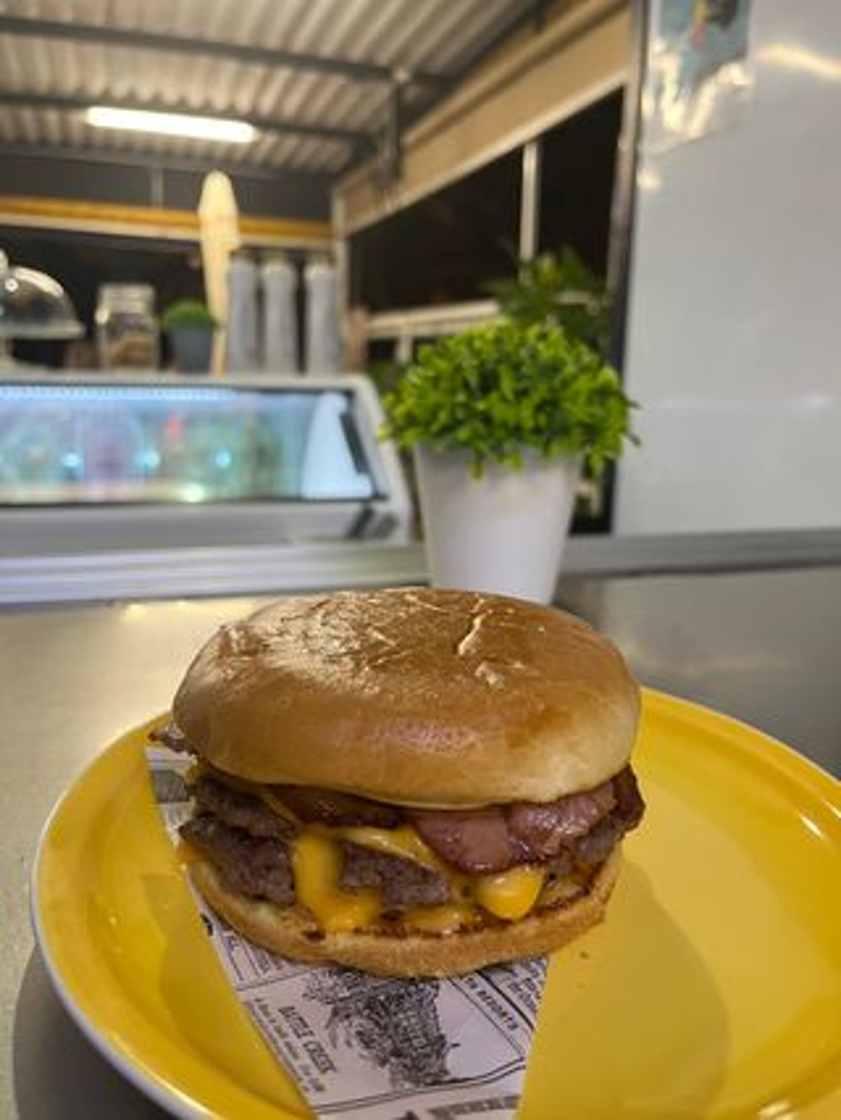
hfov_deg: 53.1
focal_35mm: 26
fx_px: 841
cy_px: 560
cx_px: 420
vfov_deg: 67.3
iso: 160
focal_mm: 5.1
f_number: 1.6
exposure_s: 1/50
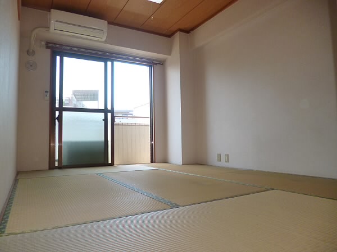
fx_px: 234
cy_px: 126
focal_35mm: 24
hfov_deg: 71.6
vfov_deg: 56.8
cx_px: 168
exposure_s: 1/125
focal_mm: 4.3
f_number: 2.5
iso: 100
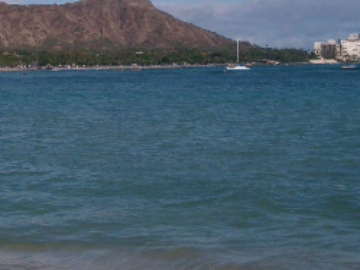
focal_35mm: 95
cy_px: 38
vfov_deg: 15.4
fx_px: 988
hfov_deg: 20.5
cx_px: 104
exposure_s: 1/2000
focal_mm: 7.6
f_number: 5
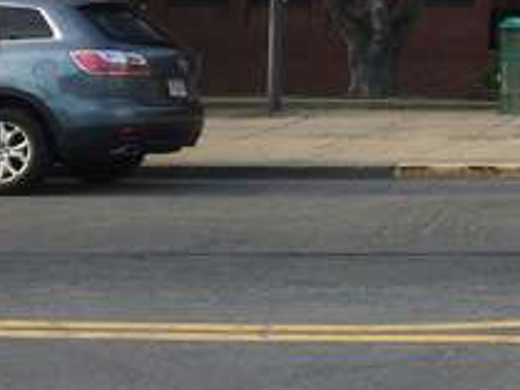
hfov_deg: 15.1
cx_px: 965
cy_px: -82
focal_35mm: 111
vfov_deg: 13.0
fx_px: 1668
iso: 32
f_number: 2.2
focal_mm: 4.15
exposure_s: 1/476
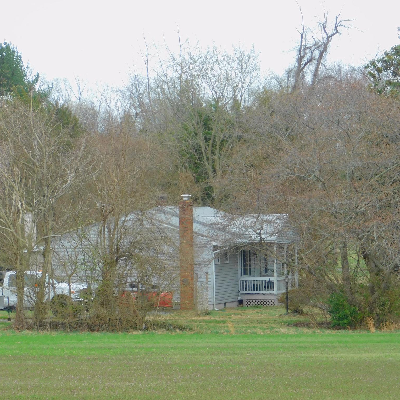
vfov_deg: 8.0
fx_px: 2850
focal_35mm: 218
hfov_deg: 8.0
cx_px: 153
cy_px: 200
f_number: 5.4
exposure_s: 1/125
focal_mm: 32.7
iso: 125
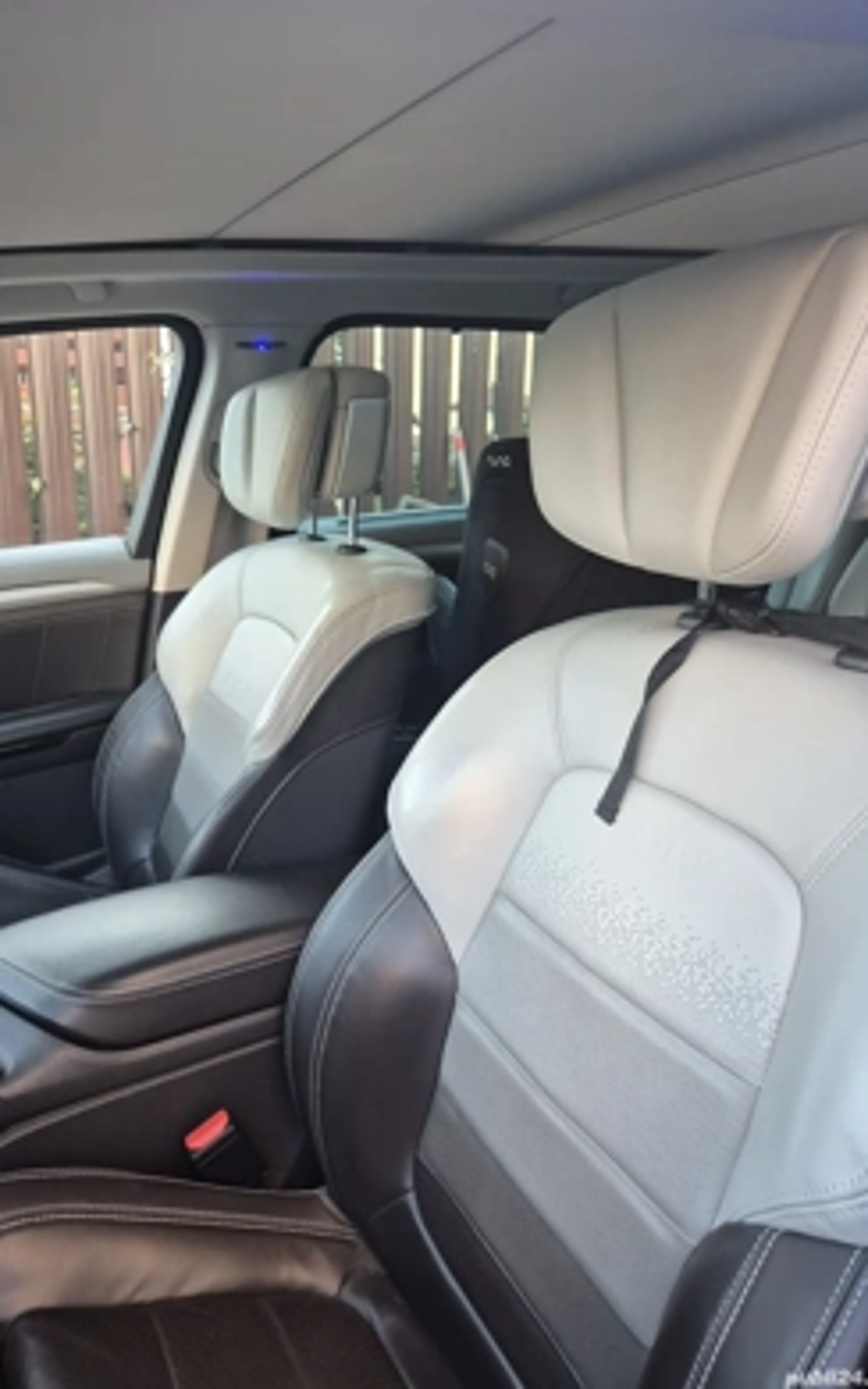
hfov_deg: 49.1
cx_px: 363
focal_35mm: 25
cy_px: 680
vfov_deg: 72.5
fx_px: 946
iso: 200
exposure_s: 1/100
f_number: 1.8
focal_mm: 5.4
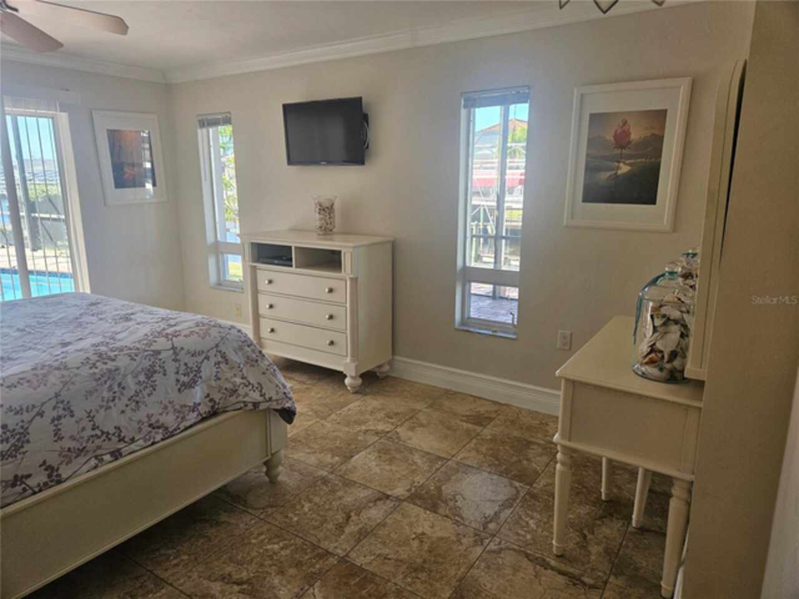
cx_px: 400
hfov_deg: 73.9
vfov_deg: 58.9
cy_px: 300
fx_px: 531
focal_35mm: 23
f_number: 1.8
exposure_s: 1/120
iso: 80
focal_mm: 5.4
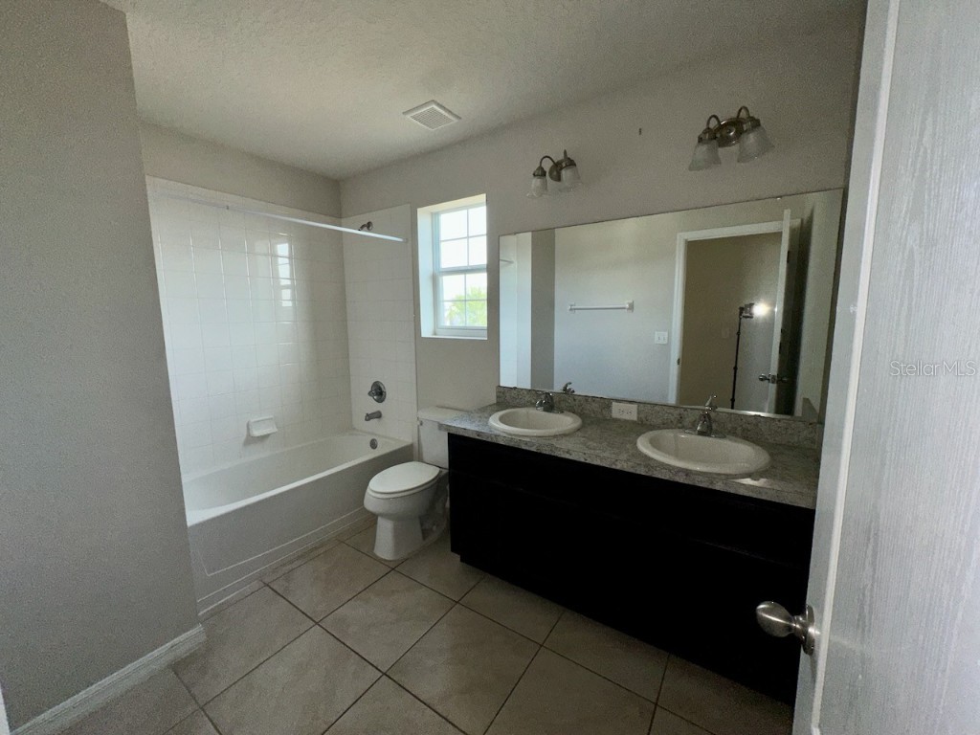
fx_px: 396
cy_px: 368
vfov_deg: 85.7
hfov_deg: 102.1
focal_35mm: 14
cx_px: 490
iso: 32
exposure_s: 1/150
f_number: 2.2
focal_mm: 2.22
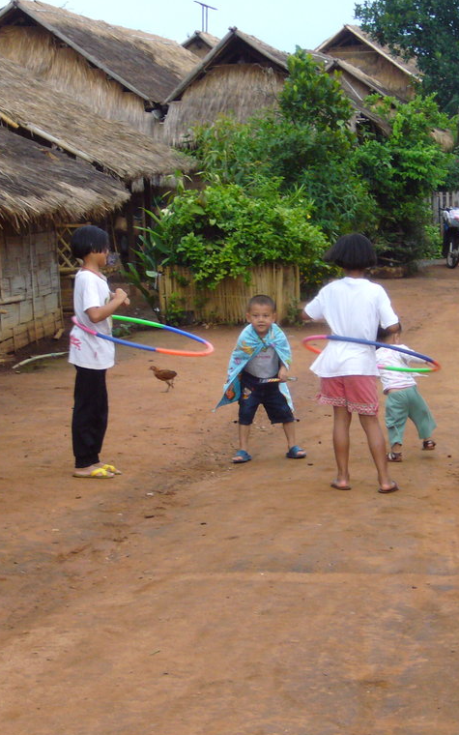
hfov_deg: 10.9
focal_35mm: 120
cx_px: 345
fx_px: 2402
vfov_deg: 17.4
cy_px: 368
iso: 200
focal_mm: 13.9
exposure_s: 1/125
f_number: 4.4
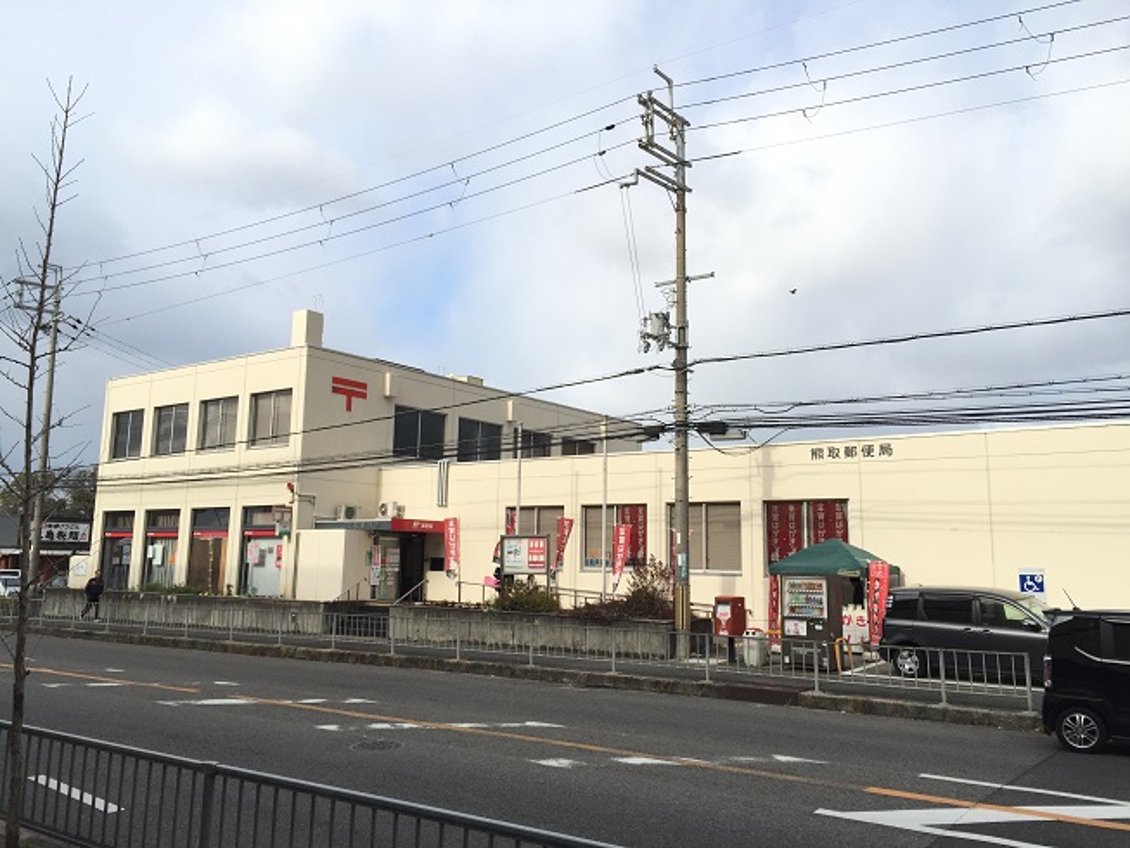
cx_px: 565
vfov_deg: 48.2
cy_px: 424
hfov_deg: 61.7
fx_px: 947
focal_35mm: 29
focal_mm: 4.15
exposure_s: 1/1721
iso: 32
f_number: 2.2
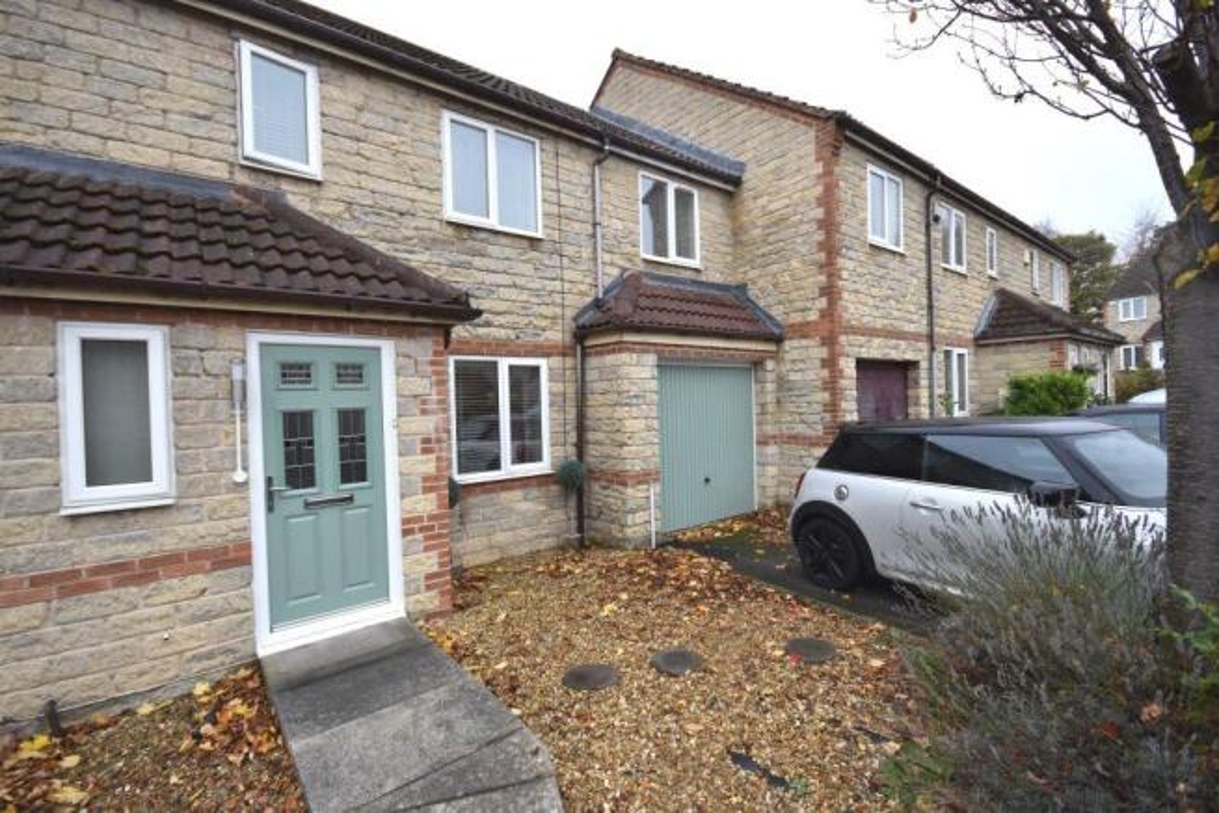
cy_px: 406
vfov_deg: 77.4
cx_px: 610
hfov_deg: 100.4
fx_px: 508
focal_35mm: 15
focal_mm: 10
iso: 400
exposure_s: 1/125
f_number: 5.6
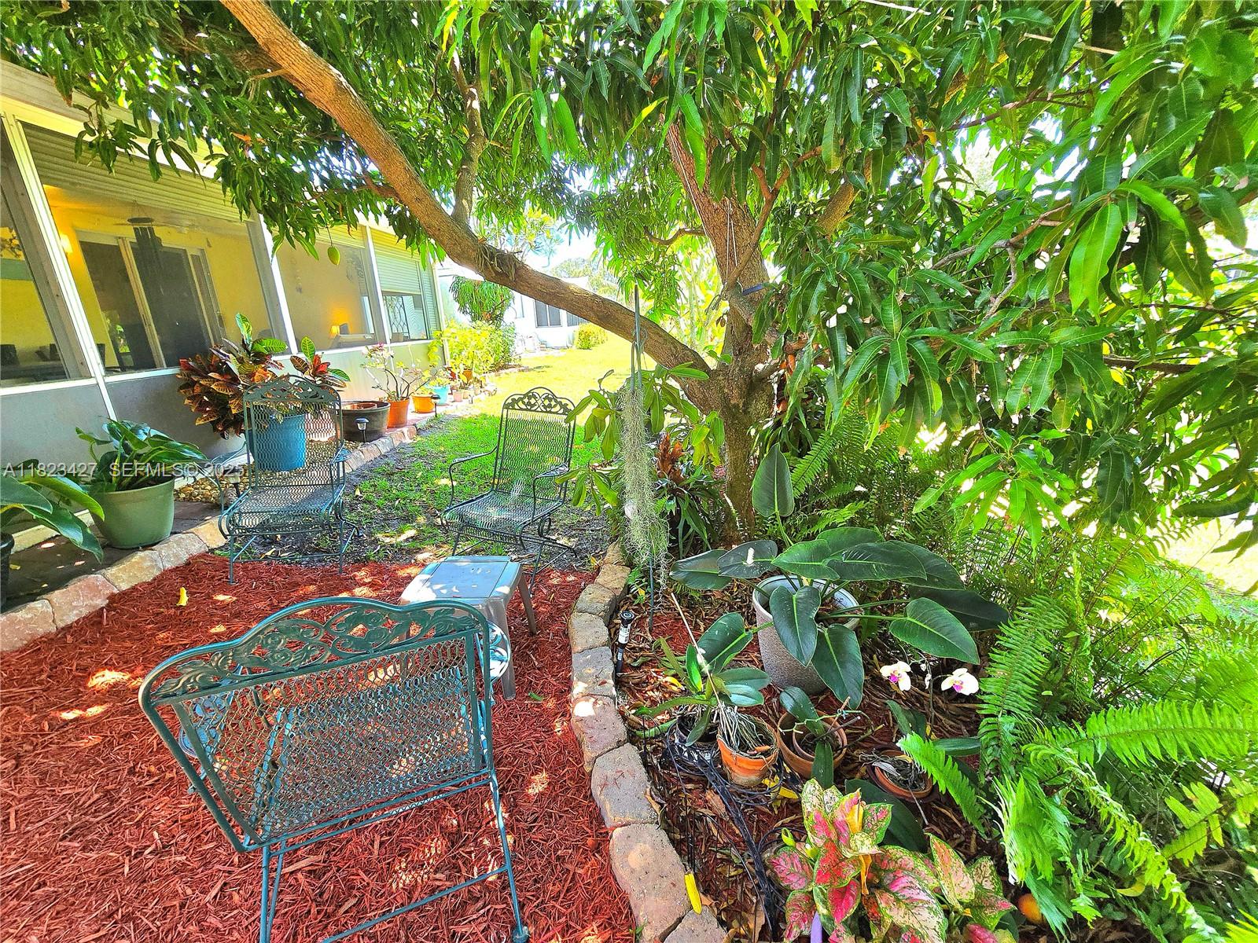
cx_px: 629
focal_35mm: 13
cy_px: 472
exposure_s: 1/120
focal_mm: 2.2
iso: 80
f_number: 2.2
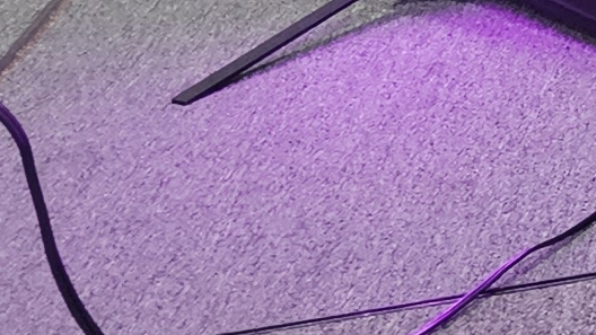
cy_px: -1050
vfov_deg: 5.5
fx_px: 3003
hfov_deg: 8.2
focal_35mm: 190
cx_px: 2181
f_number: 1.7
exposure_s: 1/60
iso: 250
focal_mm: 6.3
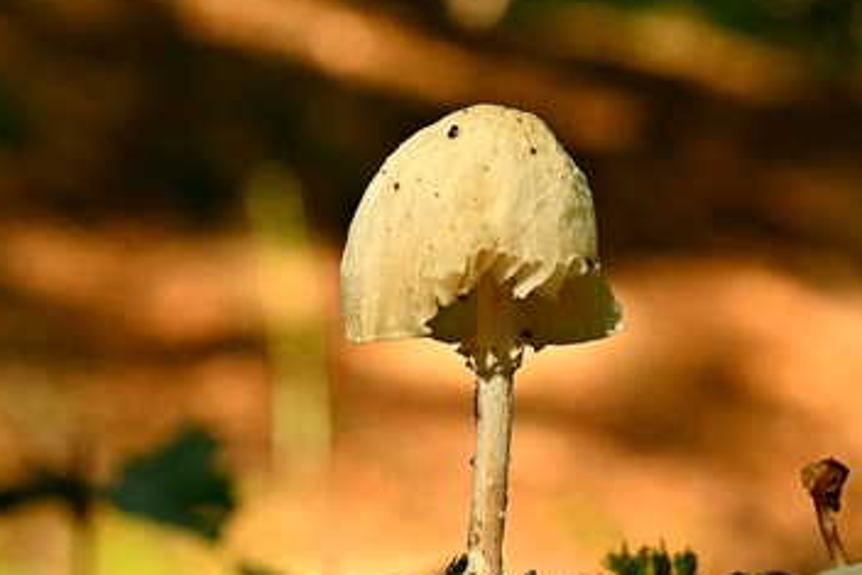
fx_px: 2347
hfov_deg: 20.8
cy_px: 358
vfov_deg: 14.0
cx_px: 492
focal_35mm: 98
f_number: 13
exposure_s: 1/125
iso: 1250
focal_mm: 50
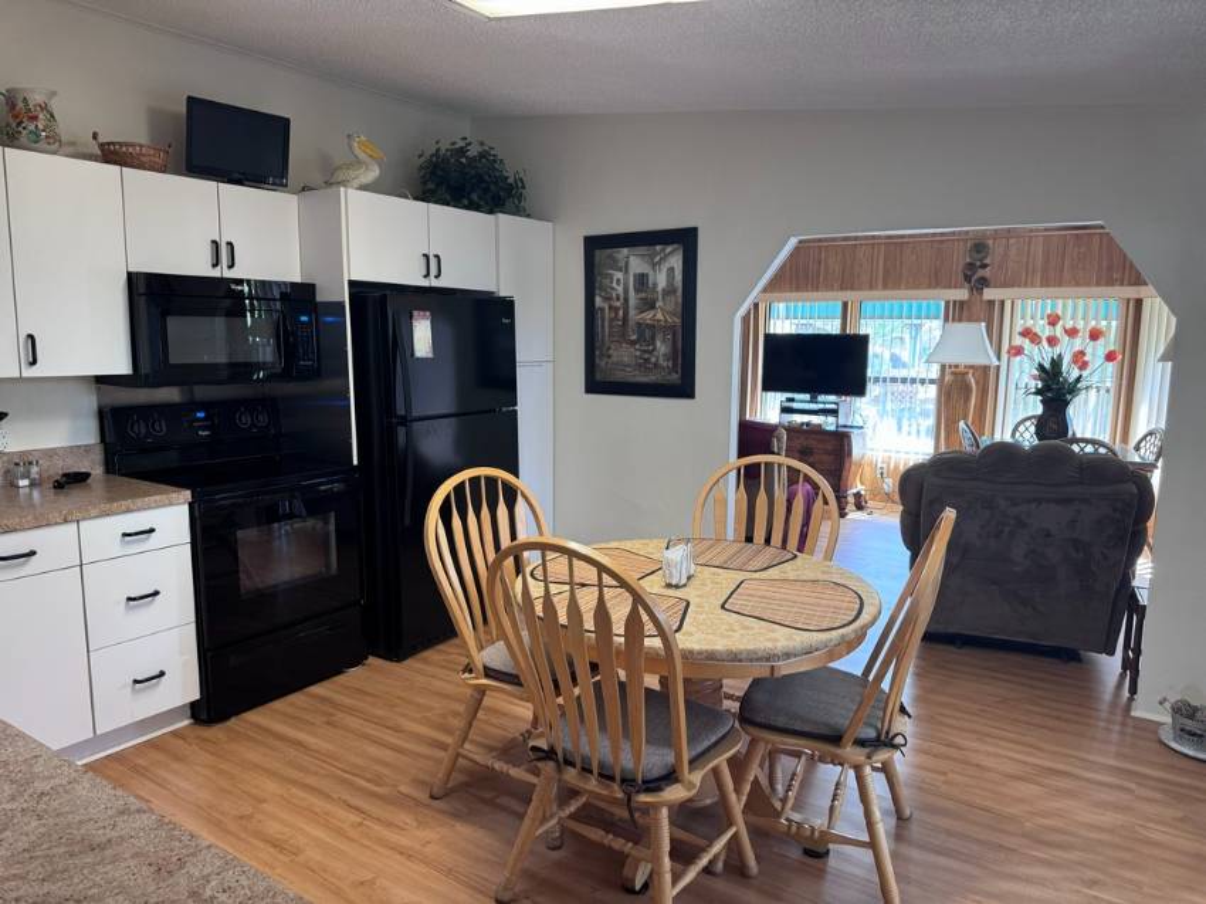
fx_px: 836
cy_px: 452
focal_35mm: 24
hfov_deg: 71.6
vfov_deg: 56.8
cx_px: 603
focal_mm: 6.76
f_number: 1.78
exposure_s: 1/60
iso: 250
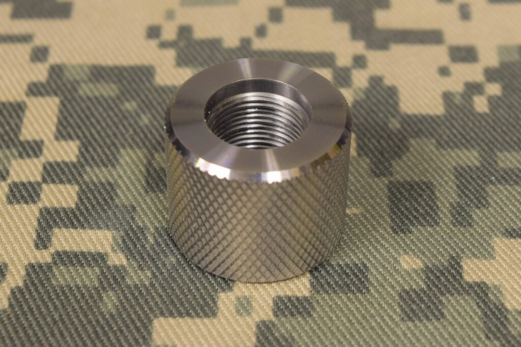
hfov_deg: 24.6
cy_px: 174
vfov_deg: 16.5
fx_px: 1194
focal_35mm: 82
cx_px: 260
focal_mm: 55
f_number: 10
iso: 100
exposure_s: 1.3
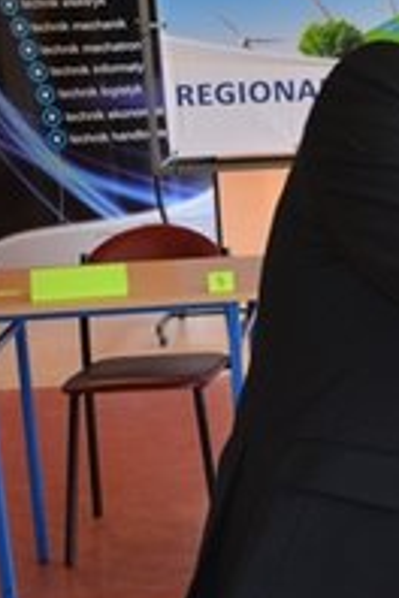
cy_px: 222
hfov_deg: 11.7
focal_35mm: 108
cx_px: 722
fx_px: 1795
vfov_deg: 18.9
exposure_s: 1/60
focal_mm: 22
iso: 560
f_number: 4
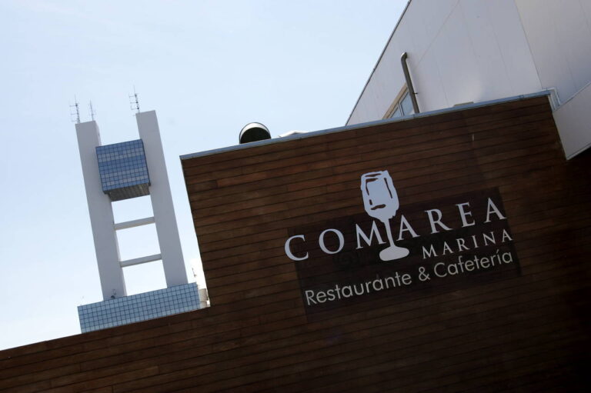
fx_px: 640
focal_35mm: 39
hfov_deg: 49.6
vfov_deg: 34.2
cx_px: 296
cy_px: 196
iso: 200
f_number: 9
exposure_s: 1/400
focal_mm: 26
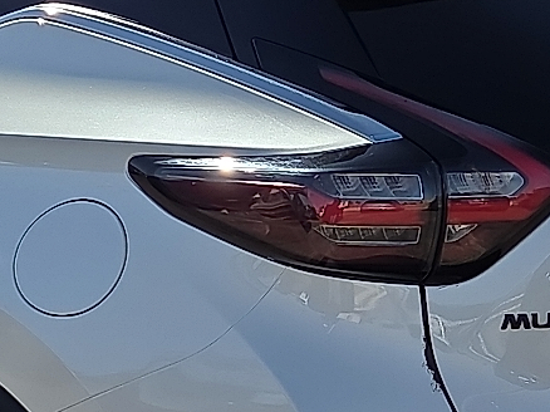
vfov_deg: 11.5
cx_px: 126
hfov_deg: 15.3
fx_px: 2033
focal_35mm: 128
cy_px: 303
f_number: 1.8
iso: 25
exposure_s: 1/1667
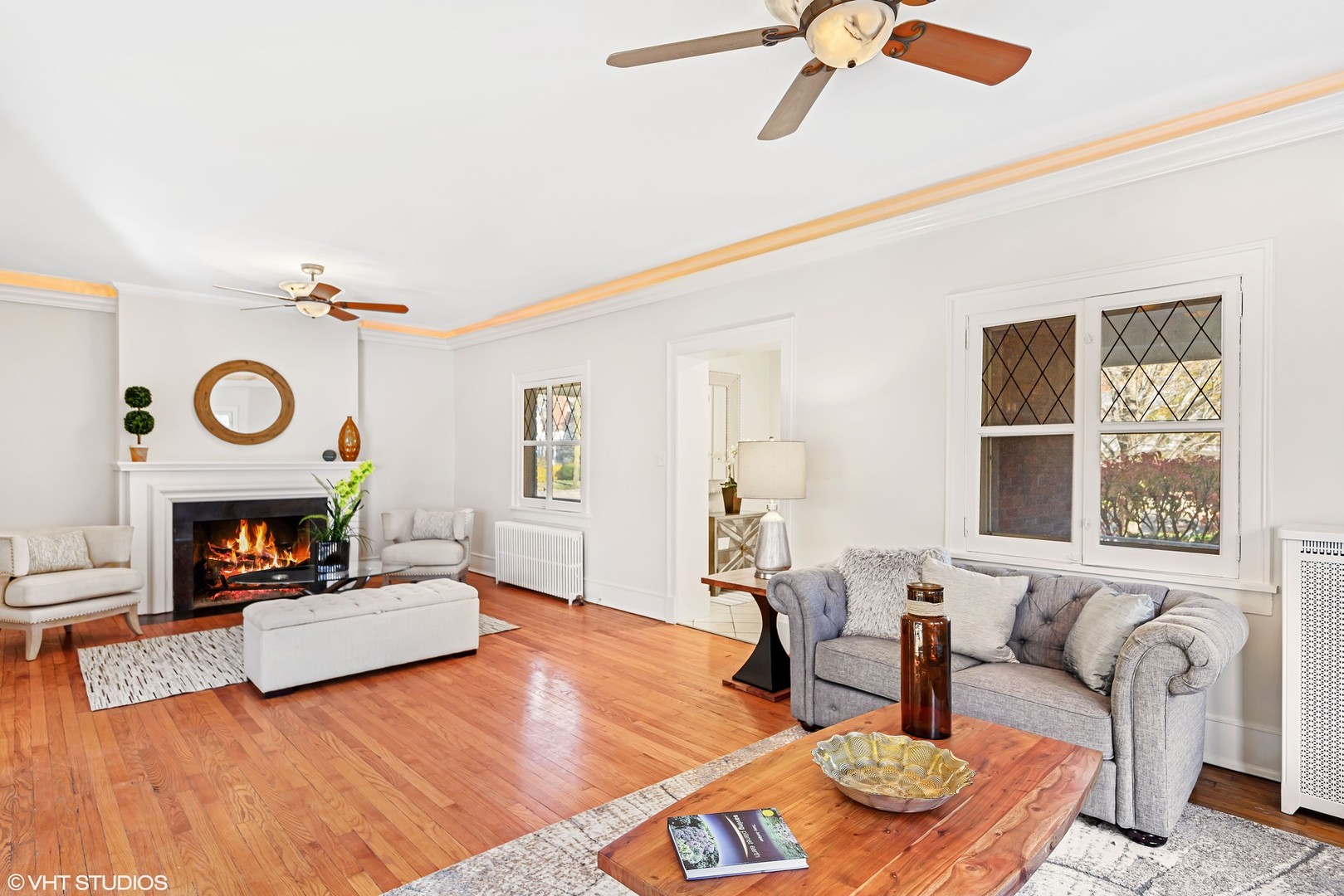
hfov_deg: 86.9
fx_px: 709
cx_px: 672
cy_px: 448
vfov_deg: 64.6
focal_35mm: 19
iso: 200
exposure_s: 1/3
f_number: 8
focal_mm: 19
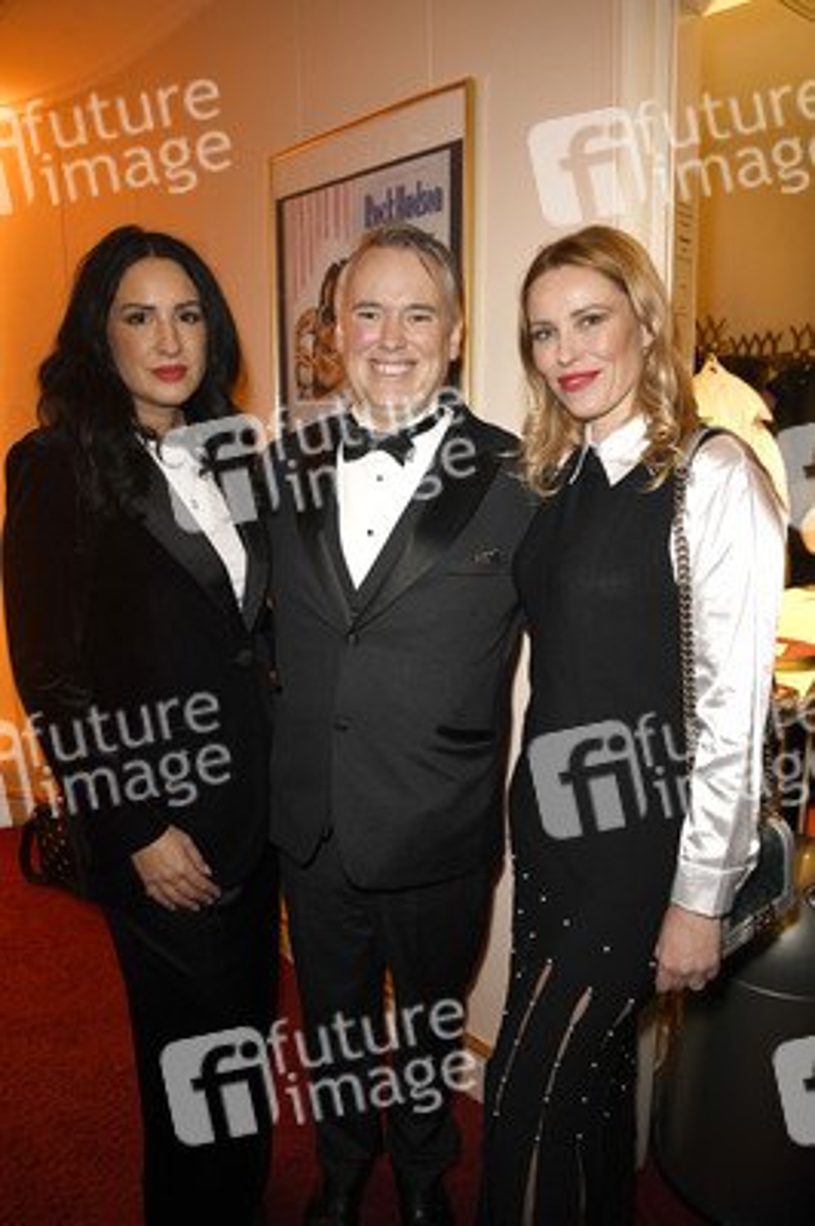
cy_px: 613
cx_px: 408
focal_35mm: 24
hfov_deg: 53.1
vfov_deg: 73.8
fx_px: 816
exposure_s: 1/50
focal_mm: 24
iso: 1600
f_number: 5
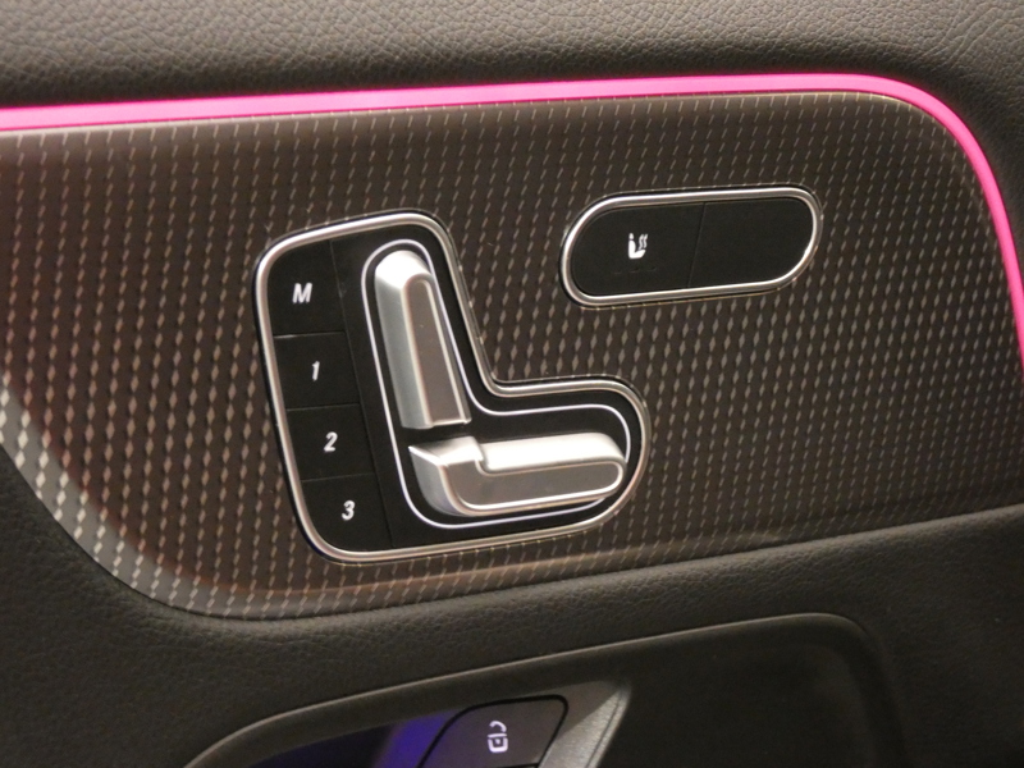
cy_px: 384
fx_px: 2455
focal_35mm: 83
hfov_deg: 23.6
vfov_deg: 17.8
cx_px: 512
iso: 1600
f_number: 4.5
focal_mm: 14.8
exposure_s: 1/8
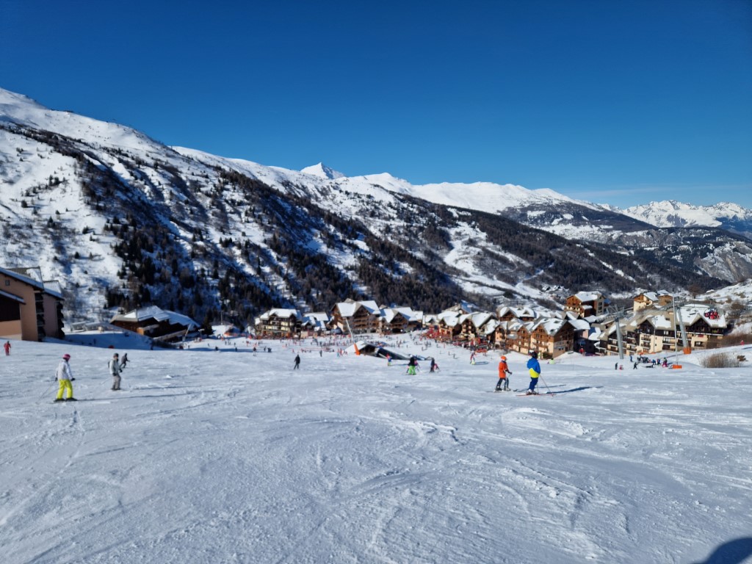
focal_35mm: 23
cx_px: 376
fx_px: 500
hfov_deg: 73.9
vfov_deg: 58.9
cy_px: 282
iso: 50
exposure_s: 1/4896
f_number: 1.8
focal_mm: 5.4
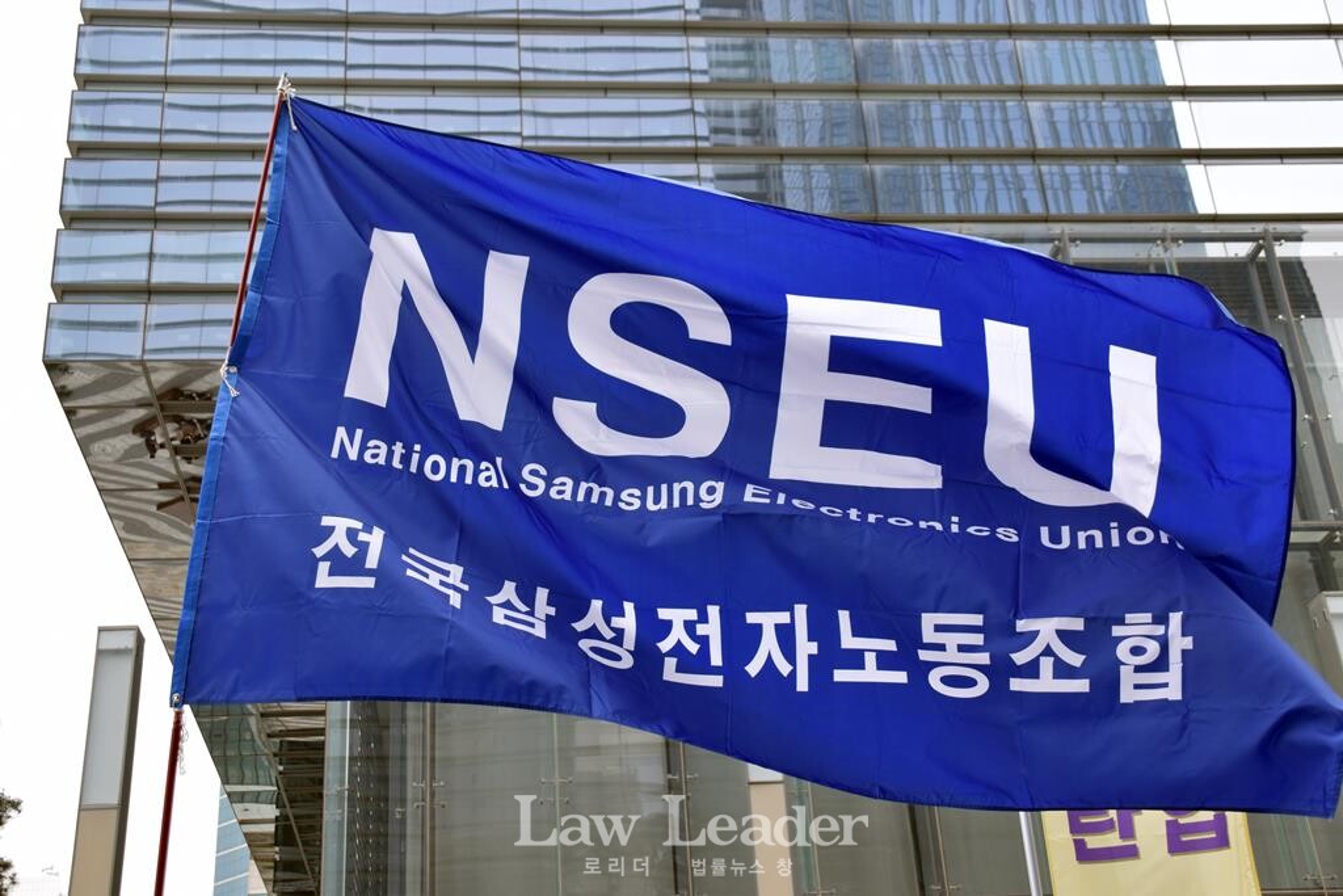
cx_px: 672
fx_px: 1791
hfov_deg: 41.1
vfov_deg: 28.1
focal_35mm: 48
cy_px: 448
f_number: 6.3
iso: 200
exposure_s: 1/320
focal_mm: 32
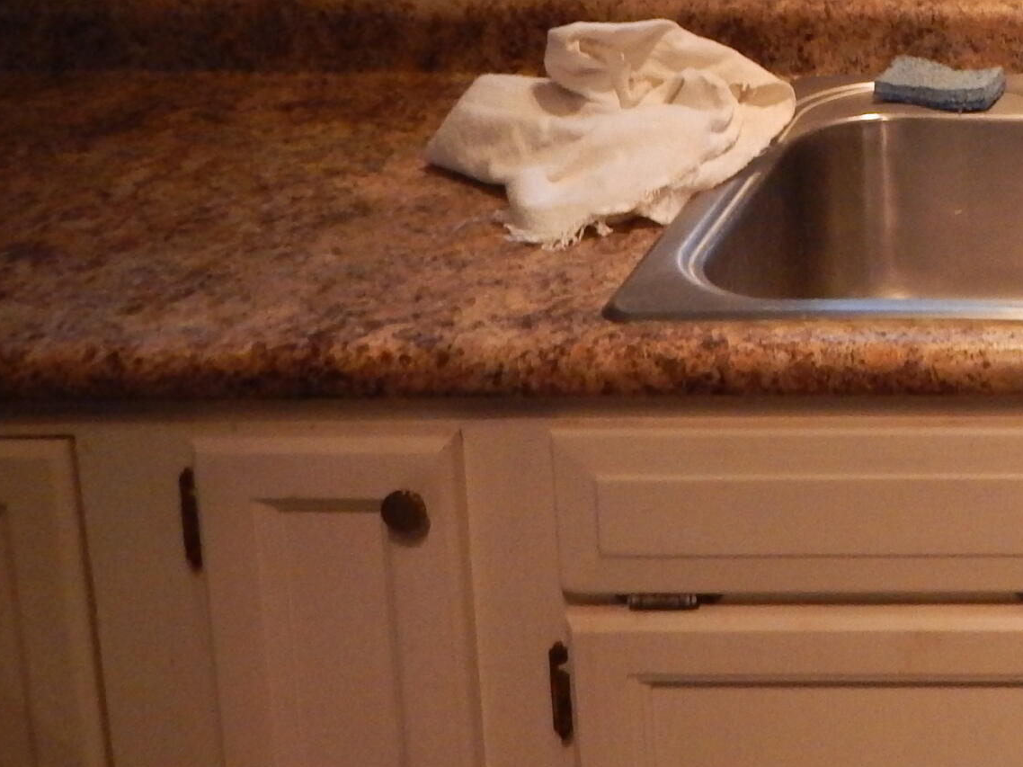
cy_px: -119
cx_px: 1253
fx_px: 1714
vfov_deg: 23.4
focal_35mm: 58
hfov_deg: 28.5
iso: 400
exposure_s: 1/100
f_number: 3
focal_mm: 4
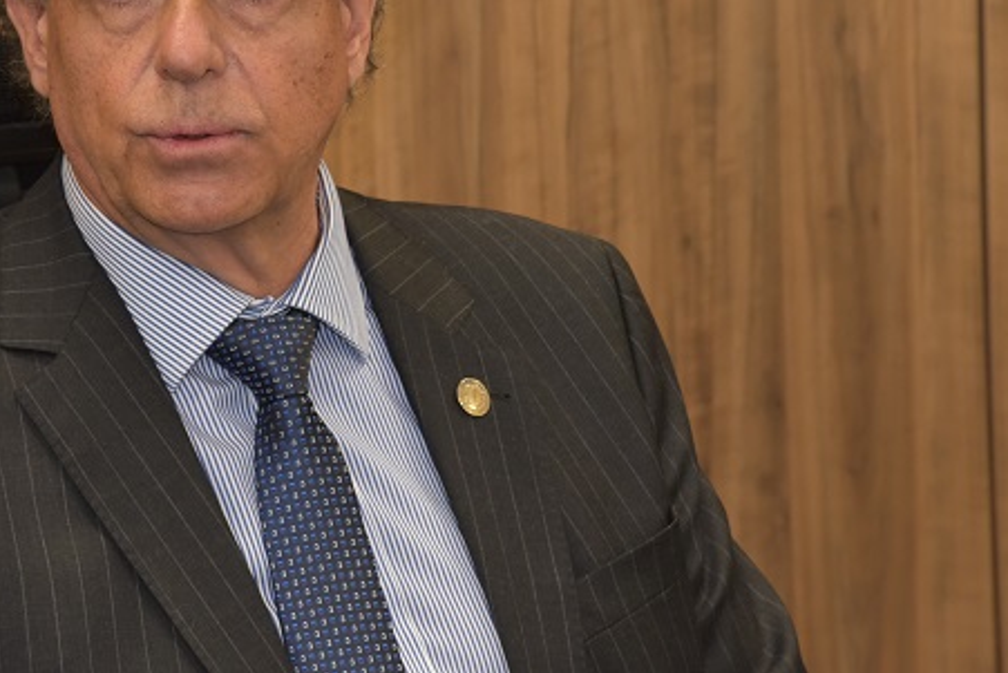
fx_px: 10055
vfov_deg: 3.8
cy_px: 170
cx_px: 219
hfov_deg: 5.7
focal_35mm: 359
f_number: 9
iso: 2000
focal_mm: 200
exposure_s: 1/60
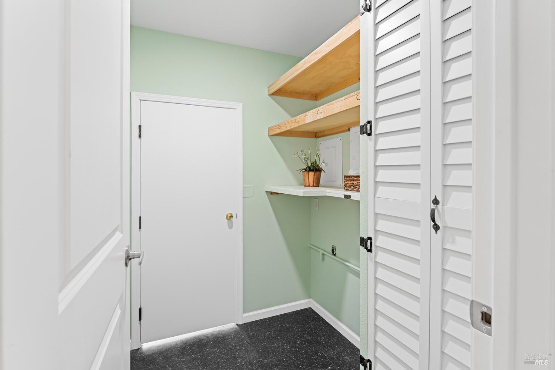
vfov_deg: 71.7
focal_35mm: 17
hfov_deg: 94.7
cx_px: 278
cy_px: 185
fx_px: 256
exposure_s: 1/1.25
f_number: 7.1
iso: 320
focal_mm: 16.6
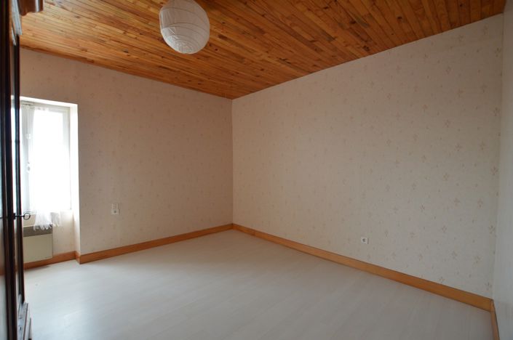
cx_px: 256
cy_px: 170
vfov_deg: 77.2
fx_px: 213
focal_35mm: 15
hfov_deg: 100.5
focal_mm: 10
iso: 400
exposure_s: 1/60
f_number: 4
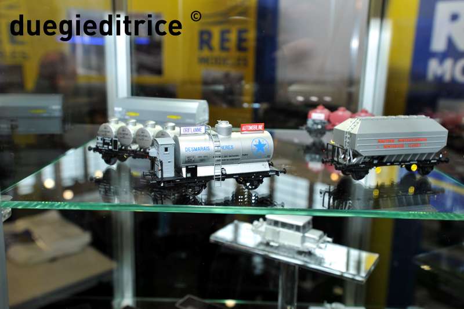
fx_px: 451
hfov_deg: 54.5
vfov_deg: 37.8
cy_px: 154
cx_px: 232
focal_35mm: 35
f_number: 8
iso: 800
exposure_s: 1/80
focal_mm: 35
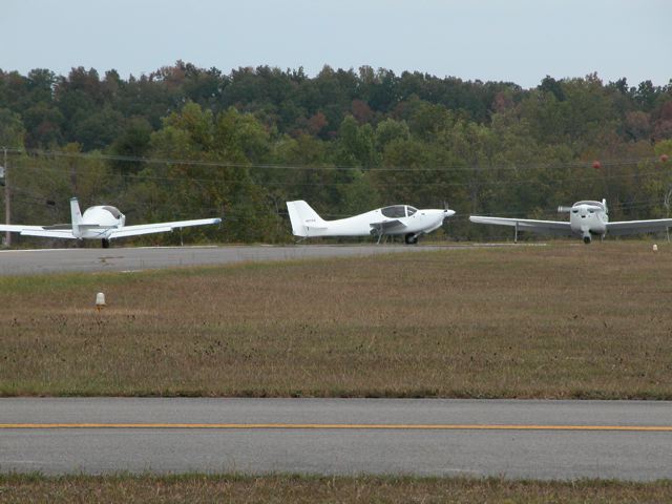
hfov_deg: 7.1
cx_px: 336
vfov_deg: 5.3
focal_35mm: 280
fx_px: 5436
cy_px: 252
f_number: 7.4
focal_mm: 71.2
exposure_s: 1/609
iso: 200
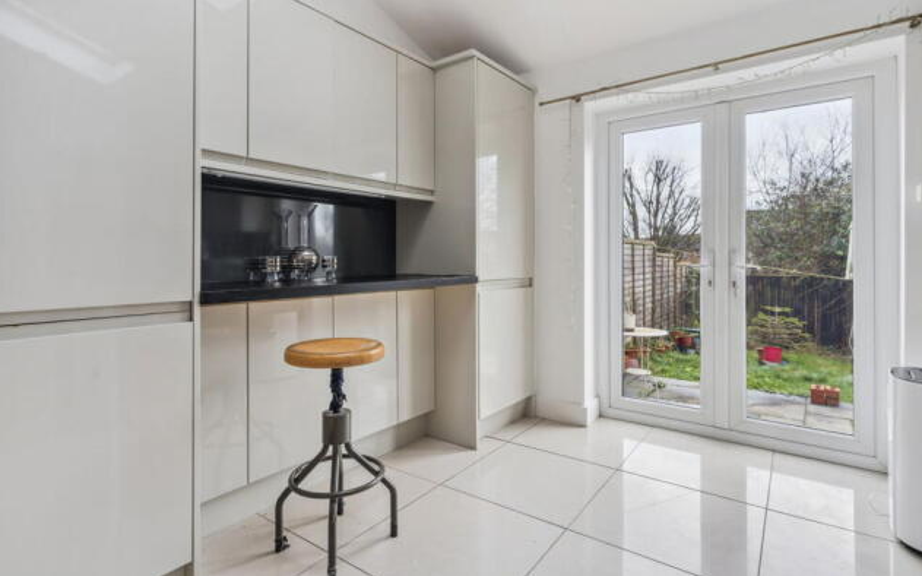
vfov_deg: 64.8
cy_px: 259
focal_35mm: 18
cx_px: 465
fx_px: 452
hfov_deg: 91.1
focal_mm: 17
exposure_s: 1/15
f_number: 8
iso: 320
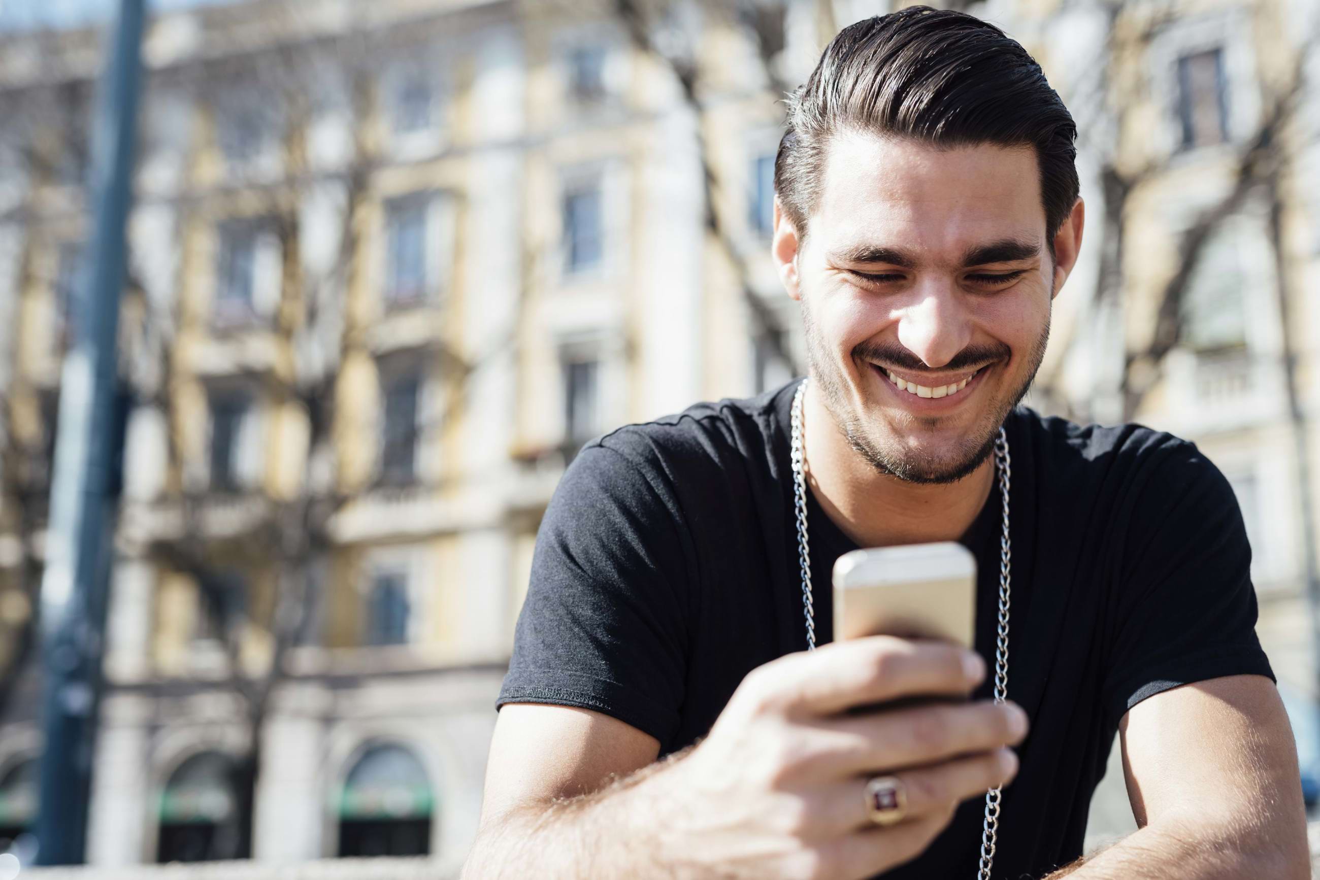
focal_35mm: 50
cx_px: 660
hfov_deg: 39.6
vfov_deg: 27.0
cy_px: 440
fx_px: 1833
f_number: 2.8
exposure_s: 1/800
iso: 200
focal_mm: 50
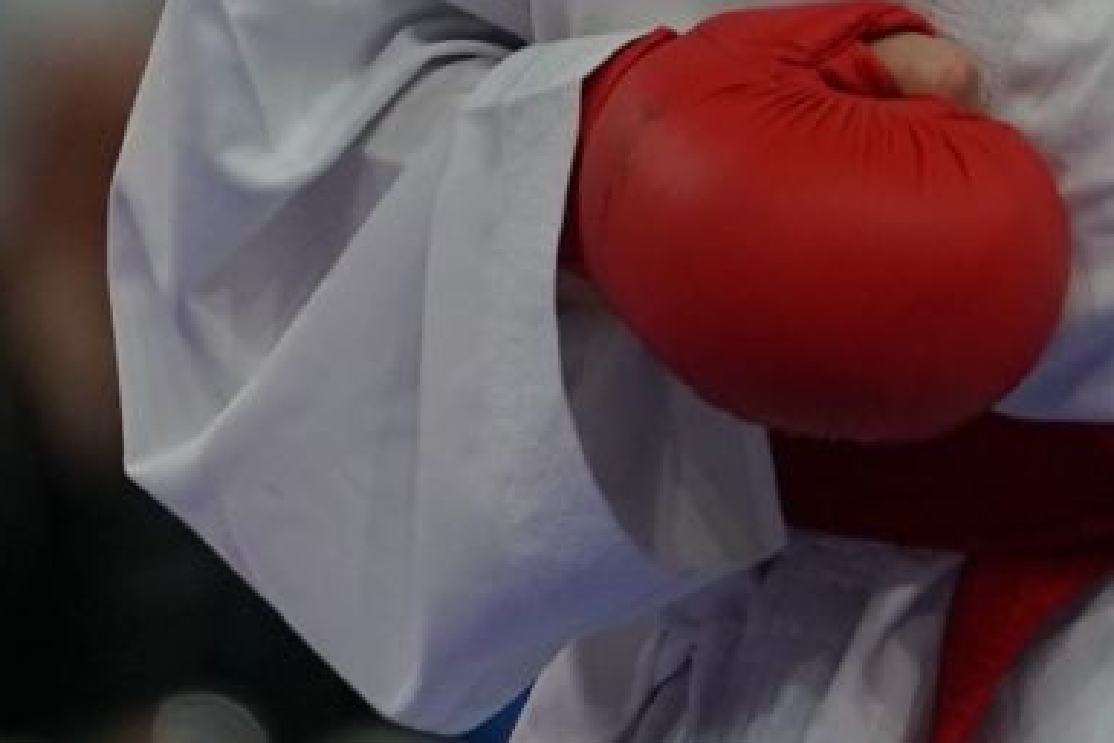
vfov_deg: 1.0
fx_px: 43367
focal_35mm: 1401
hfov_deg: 1.5
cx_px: 1522
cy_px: -772
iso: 1000
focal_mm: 200
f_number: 2.8
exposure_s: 1/1000
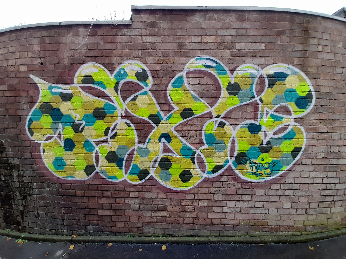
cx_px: 173
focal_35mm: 13
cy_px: 130
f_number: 2.2
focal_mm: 1.42
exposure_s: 1/50
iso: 64
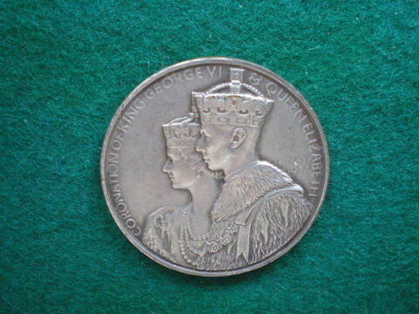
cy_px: 157
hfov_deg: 49.0
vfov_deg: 37.7
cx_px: 210
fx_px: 460
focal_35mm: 38
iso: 400
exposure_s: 1/20
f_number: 3.1
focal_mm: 6.3
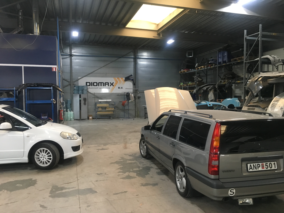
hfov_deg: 61.7
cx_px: 142
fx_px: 238
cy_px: 106
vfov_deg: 48.2
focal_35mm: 29
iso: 200
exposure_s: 1/33
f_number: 2.2
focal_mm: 4.15
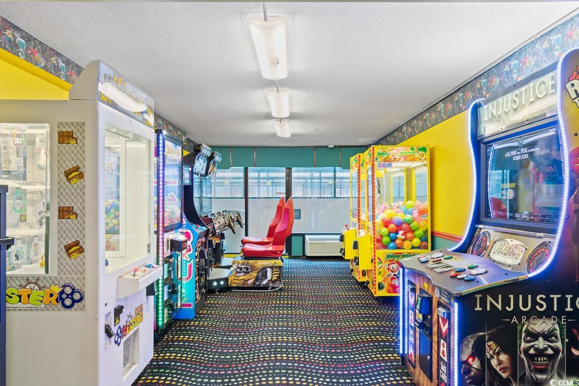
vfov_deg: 51.3
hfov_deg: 71.5
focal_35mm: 25
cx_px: 290
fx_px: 402
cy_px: 193
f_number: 5.3
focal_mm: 17
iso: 100
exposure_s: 1/2
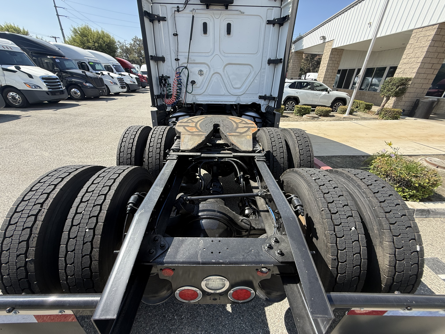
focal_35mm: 14
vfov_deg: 85.7
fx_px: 180
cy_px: 167
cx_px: 222
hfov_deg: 102.1
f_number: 2.2
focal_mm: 2.22
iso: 64
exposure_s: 1/644
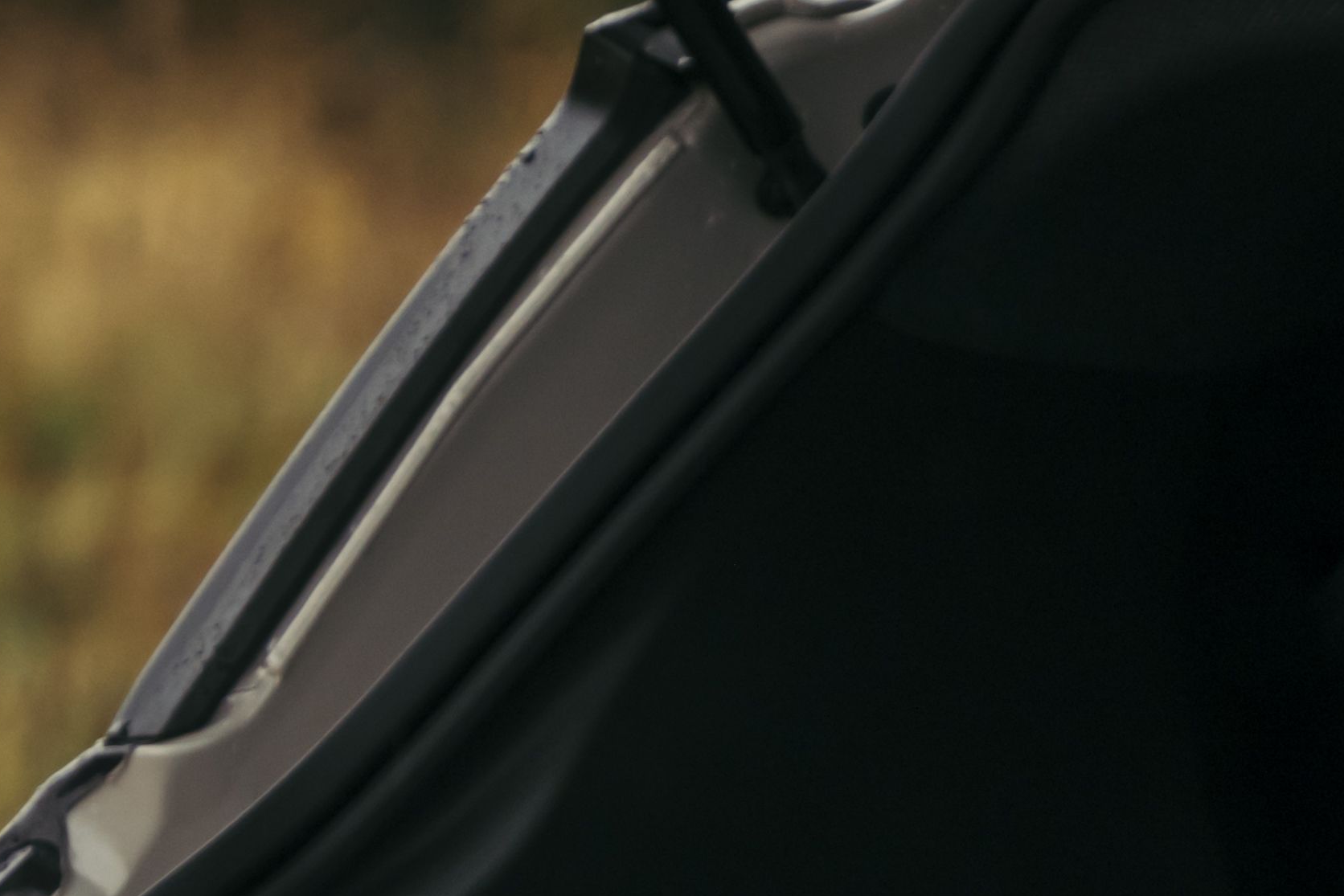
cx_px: 2480
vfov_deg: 4.0
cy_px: 1300
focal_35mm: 344
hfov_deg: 5.9
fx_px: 12843
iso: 320
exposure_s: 1/200
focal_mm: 70
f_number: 2.8
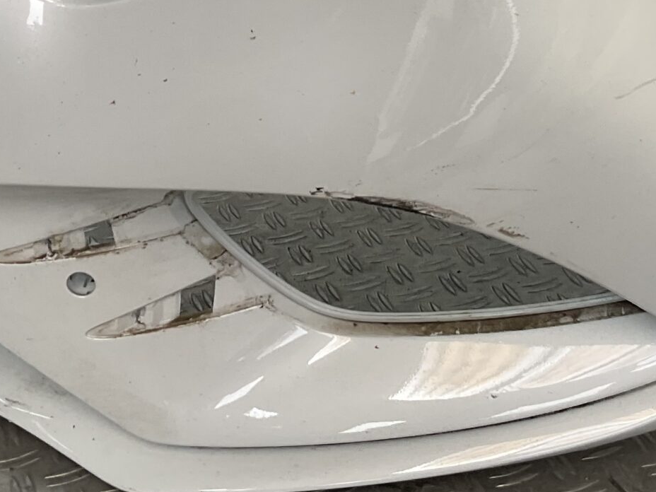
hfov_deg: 24.4
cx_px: 351
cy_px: -35
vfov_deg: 17.8
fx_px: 1516
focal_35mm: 80
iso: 16
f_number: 1.8
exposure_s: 1/316
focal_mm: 3
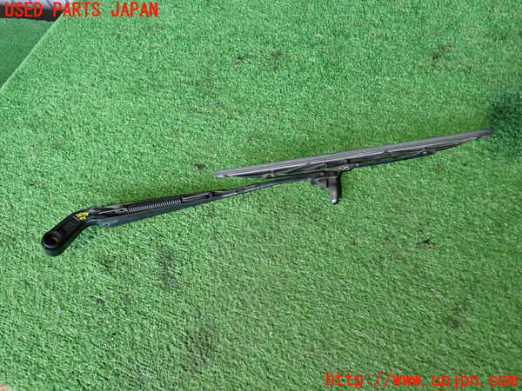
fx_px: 483
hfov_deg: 56.8
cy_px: 196
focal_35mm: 32
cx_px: 261
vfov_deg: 44.2
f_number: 2.4
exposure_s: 1/30
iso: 400
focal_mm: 5.79
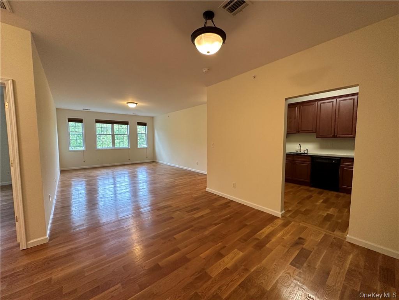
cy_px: 150
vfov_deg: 85.7
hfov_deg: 102.1
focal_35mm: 14
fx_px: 161
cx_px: 200
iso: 250
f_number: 2.2
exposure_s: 1/120
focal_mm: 2.22
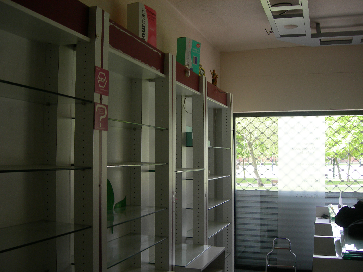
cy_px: 136
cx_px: 182
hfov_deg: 49.0
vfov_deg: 37.7
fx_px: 398
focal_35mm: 38
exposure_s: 1/60.6
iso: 50
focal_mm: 7.8
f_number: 2.8
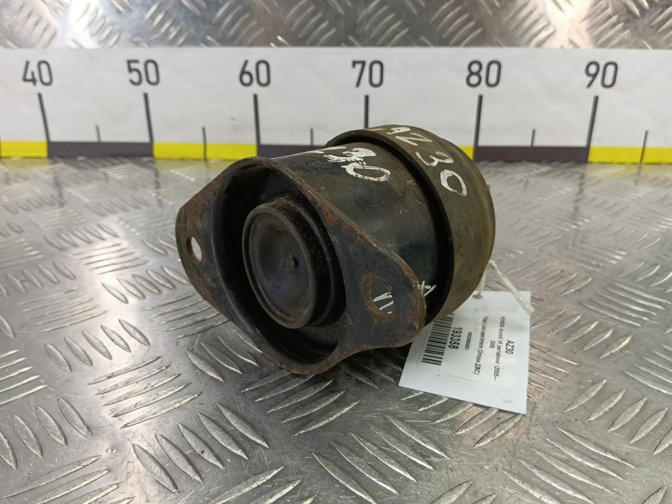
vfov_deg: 56.8
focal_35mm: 24
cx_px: 344
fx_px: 466
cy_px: 253
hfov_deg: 71.6
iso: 124
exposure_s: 1/50
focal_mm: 4.11
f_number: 1.6
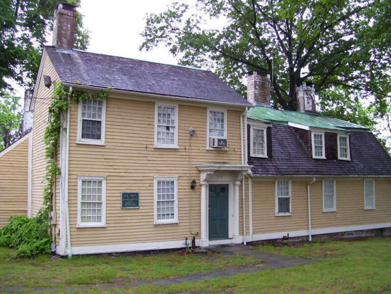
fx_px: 407
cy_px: 147
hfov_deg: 51.4
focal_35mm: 36
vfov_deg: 39.7
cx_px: 196
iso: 80
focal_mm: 6
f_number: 2.7
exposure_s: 1/60
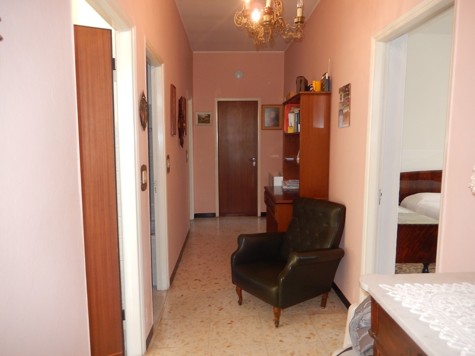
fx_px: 343
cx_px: 238
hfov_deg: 69.4
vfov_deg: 54.9
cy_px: 178
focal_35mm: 25
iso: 200
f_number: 3.4
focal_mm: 4.5
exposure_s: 1/30
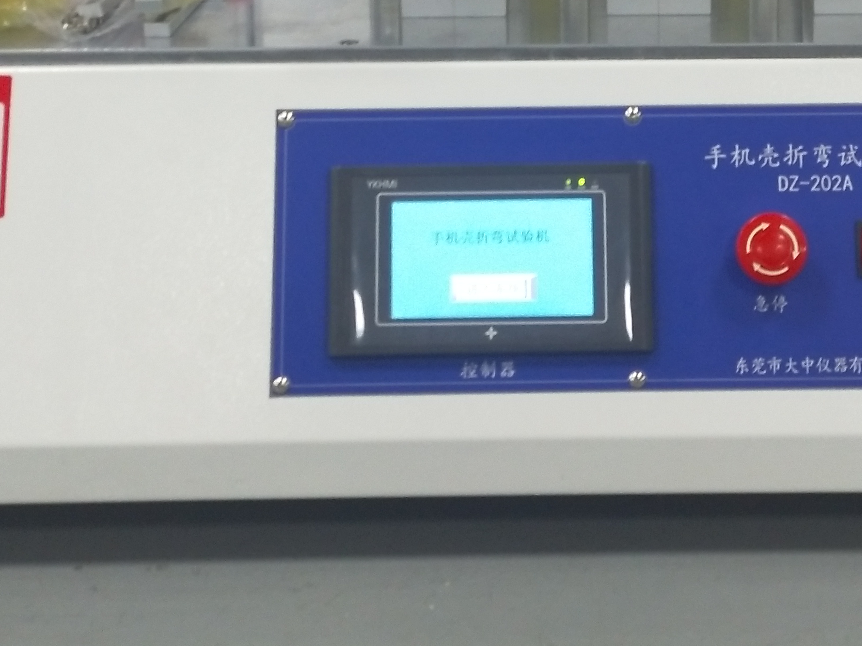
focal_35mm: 77
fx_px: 1918
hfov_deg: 25.2
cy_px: -110
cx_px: 599
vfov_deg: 18.2
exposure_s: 1/25
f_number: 2.6
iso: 416
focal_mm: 5.47
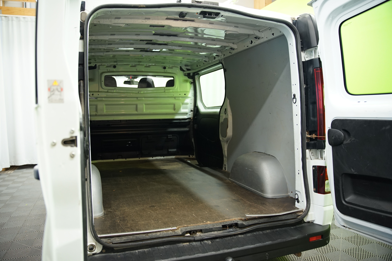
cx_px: 196
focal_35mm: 28
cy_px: 130
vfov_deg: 46.4
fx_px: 305
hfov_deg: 65.5
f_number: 2.8
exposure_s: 1/40
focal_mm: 28
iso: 1000
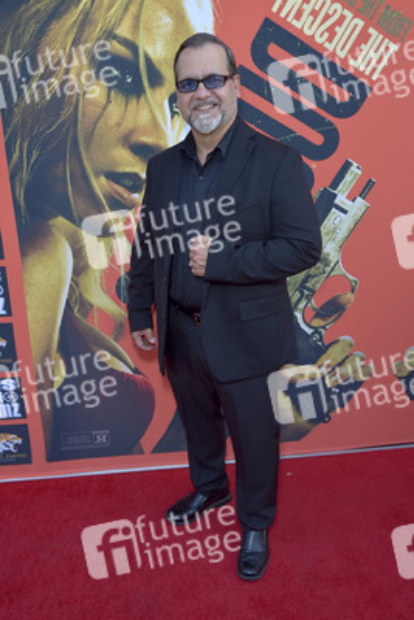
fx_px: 517
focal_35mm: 30
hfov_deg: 43.6
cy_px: 310
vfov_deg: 61.9
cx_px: 207
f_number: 6.3
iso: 250
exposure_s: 1/200
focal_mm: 30
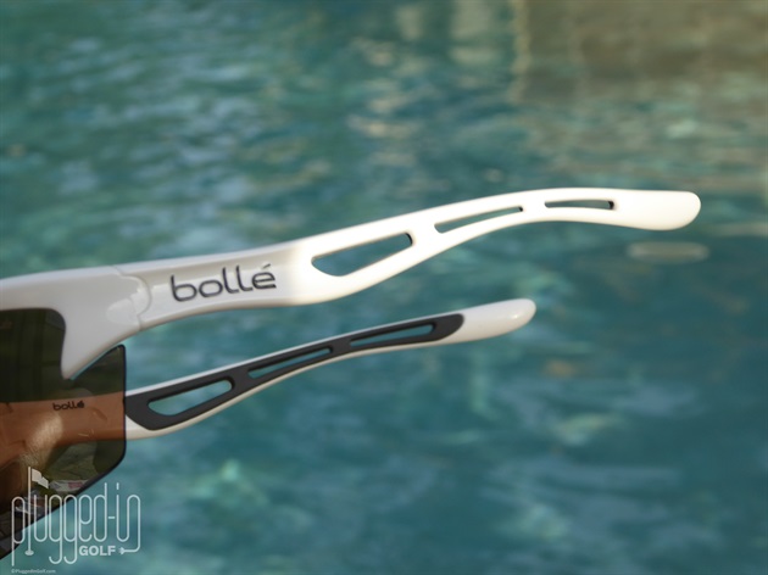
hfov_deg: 18.4
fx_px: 2373
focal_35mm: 107
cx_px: 384
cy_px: 288
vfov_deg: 13.8
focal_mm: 17.5
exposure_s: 1/100
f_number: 5
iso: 80
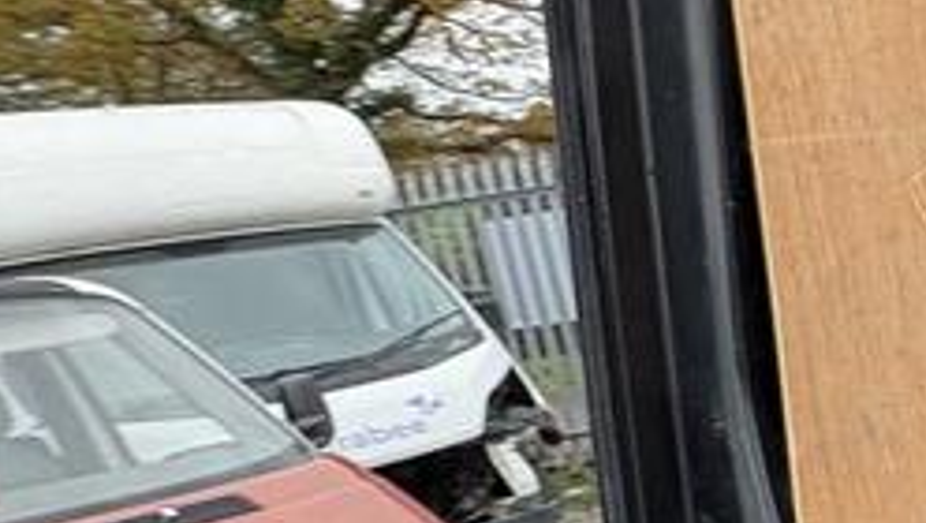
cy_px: 385
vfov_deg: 21.7
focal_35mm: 55
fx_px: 1352
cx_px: 1299
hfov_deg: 28.4
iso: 64
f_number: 2.2
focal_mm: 2.22
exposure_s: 1/99
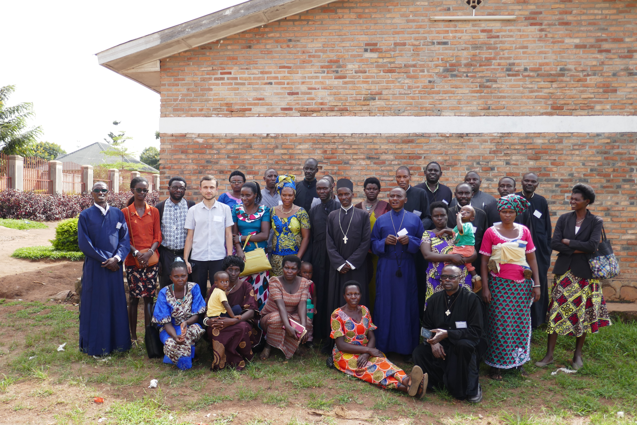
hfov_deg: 57.2
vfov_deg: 40.0
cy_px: 212
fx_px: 584
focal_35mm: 33
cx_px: 318
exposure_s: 1/320
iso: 125
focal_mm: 11.9
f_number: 3.3
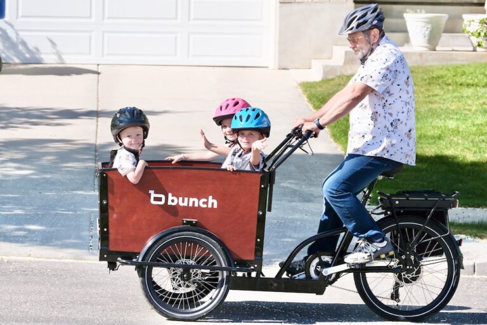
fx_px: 1447
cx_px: 244
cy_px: 162
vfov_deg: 12.8
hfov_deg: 19.1
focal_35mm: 107
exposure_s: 1/1100
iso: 400
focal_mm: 71.5
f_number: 5.6
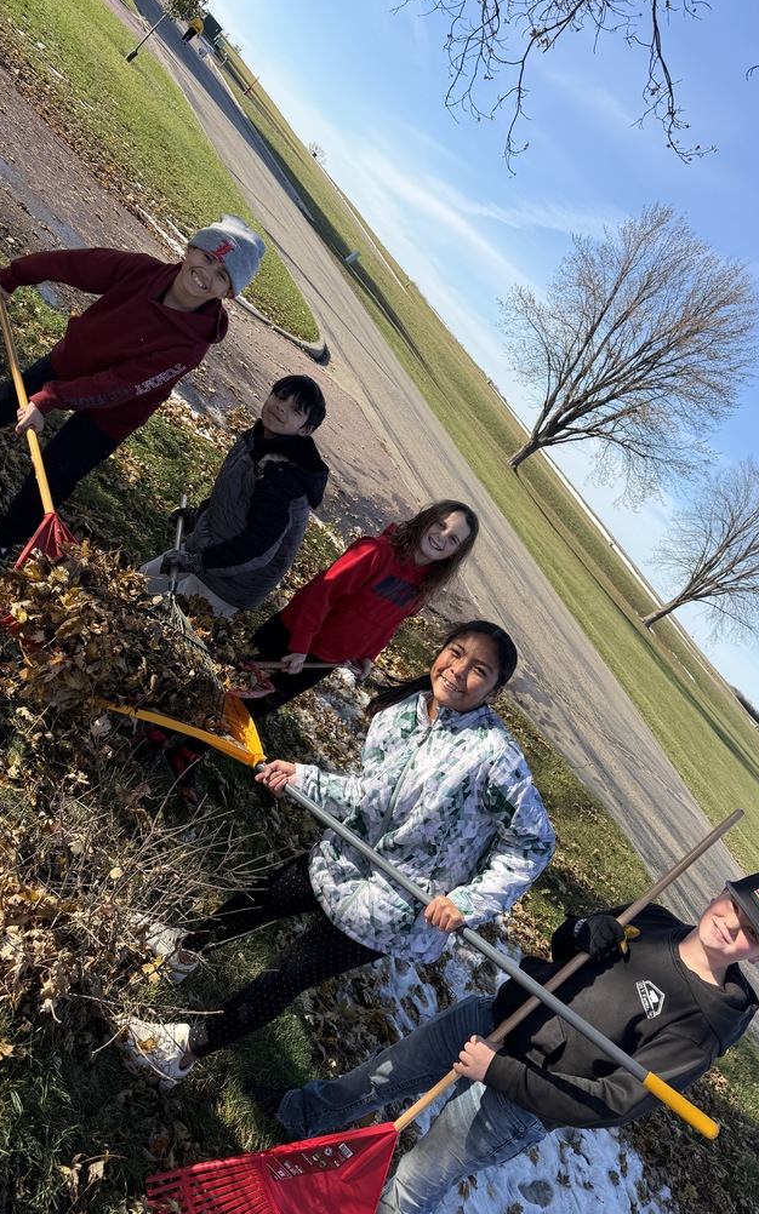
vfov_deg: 70.4
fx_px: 861
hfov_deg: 47.5
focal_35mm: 26
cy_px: 614
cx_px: 420
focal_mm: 6.76
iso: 80
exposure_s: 1/1901
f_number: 1.78
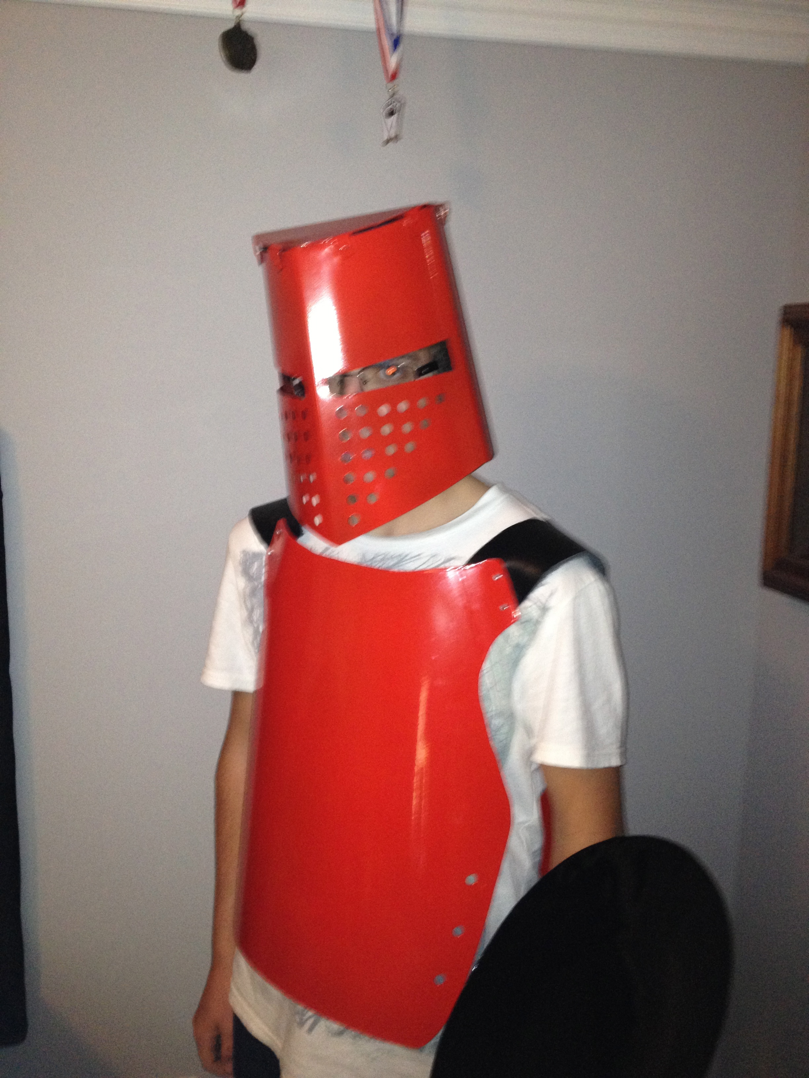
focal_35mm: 35
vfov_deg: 52.6
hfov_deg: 40.7
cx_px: 404
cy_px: 539
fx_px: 1091
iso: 200
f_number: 2.4
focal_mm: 4.28
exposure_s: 1/16
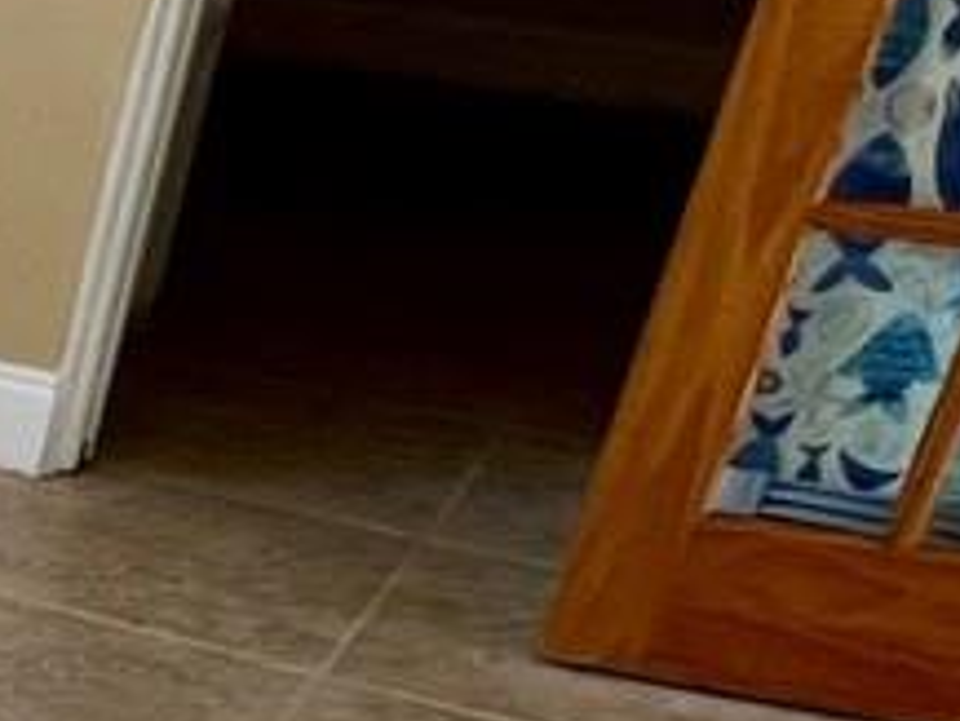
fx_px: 2664
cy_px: 814
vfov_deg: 15.0
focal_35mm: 96
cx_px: -1402
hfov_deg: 13.8
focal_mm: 1.57
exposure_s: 1/120
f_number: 1.8
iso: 40
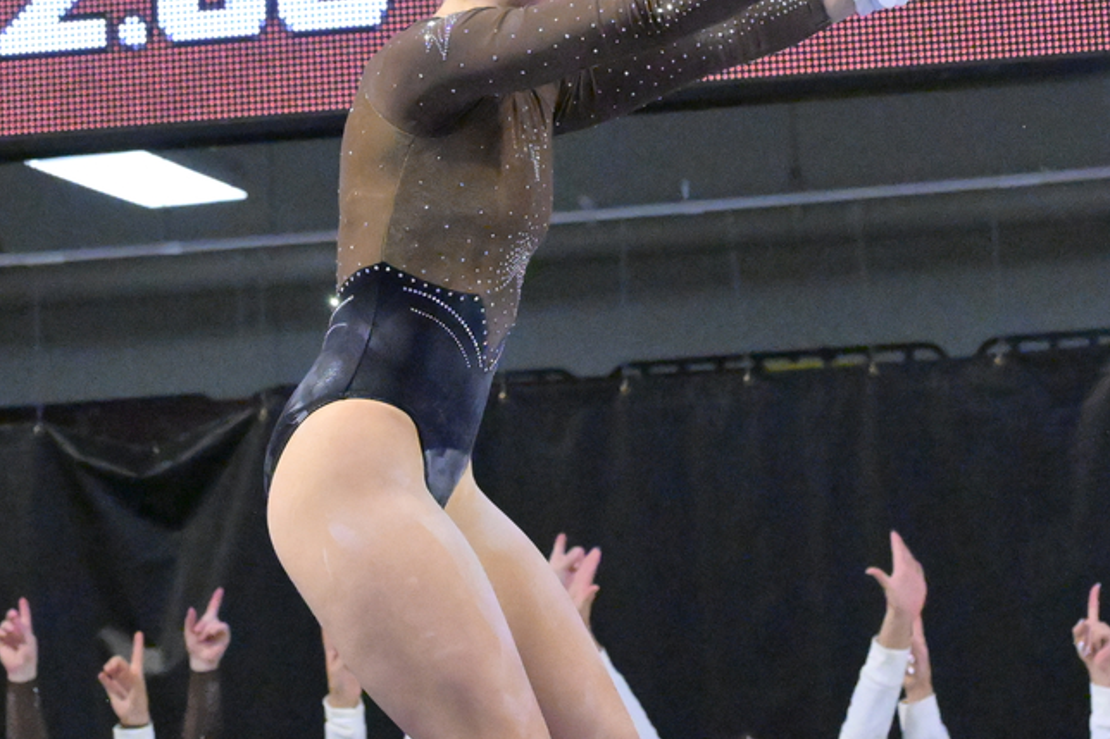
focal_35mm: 95
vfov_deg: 14.4
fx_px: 2928
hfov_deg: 21.4
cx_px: 681
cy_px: 238
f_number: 4
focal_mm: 51
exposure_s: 1/1000
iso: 12800
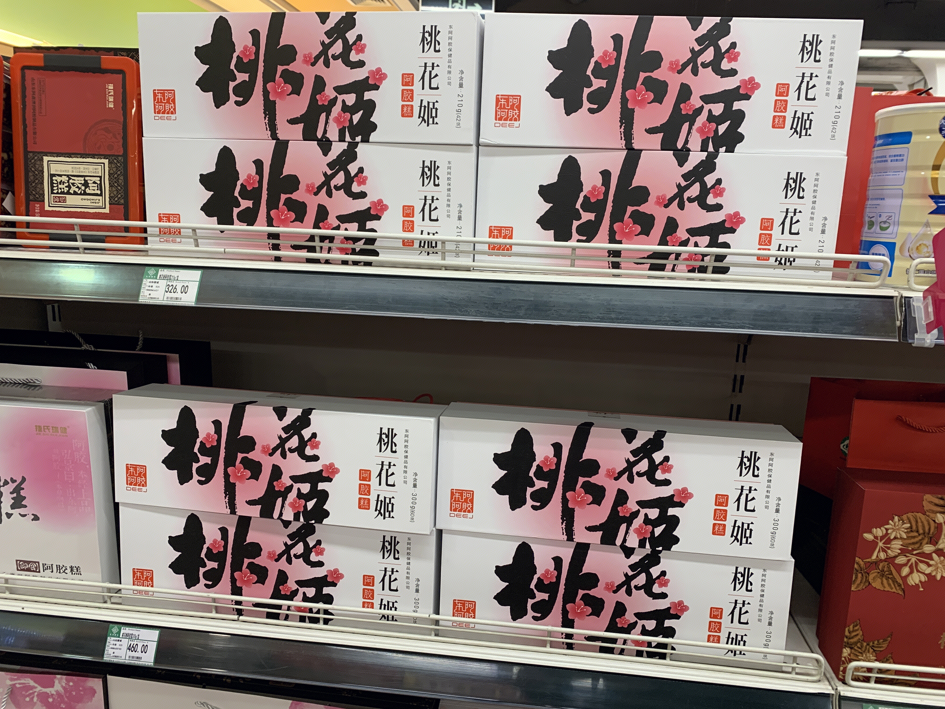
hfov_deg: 67.3
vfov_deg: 53.1
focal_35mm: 26
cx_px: 472
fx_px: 710
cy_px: 354
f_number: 1.8
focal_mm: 4.25
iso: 80
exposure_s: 1/50
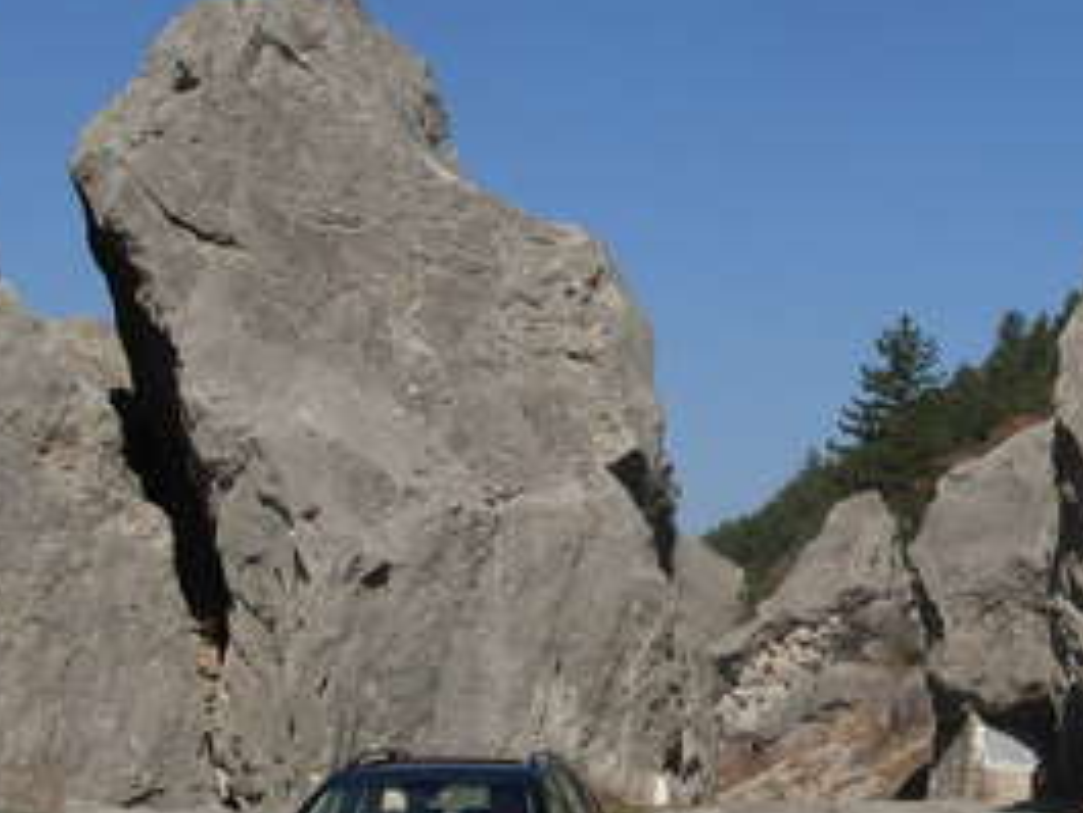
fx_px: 2692
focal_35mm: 86
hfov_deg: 22.5
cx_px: 834
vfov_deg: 17.1
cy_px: 539
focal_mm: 6.3
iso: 79
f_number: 4.9
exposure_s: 1/861
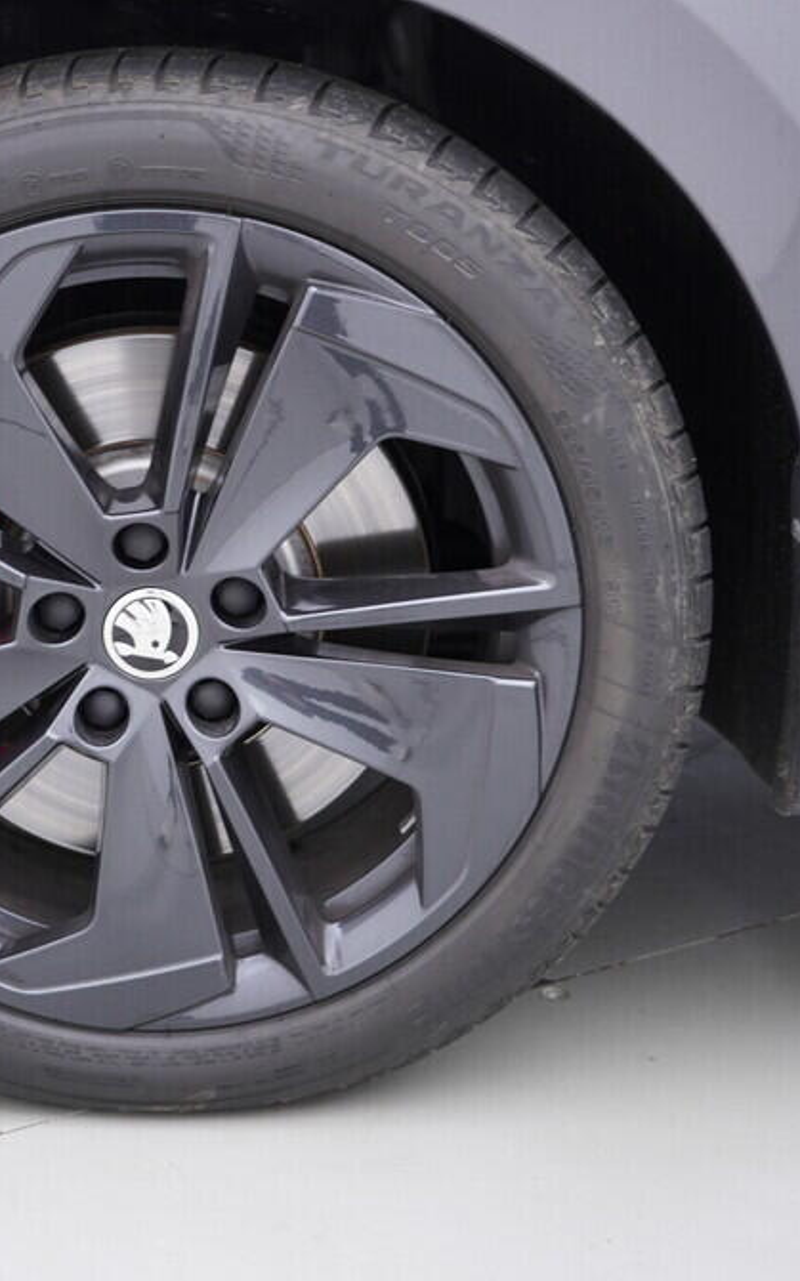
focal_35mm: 56
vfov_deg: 36.3
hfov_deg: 22.7
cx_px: 134
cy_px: 650
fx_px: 1955
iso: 125
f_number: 2.8
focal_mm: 24
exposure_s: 1/40
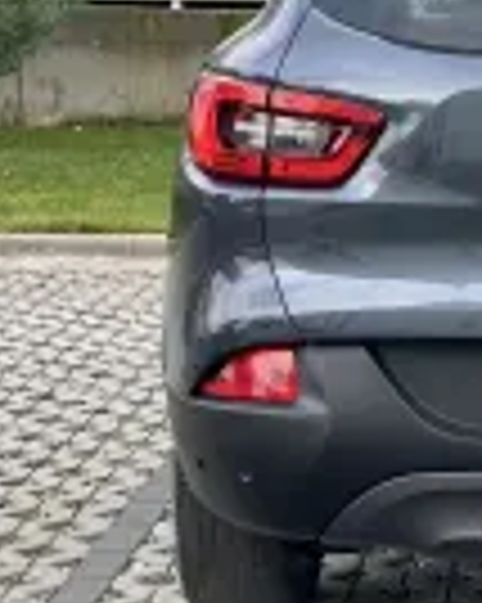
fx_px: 2249
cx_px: 649
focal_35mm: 126
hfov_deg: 11.8
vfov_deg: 15.3
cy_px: 198
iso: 64
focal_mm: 6.86
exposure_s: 1/601
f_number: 1.78
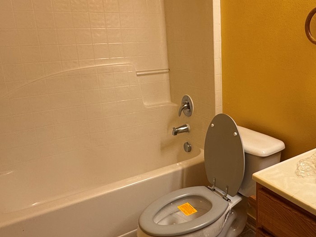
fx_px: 292
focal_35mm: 32
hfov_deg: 55.0
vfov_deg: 44.1
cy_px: 104
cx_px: 224
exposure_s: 1/60
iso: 200
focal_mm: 2.22
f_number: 2.2
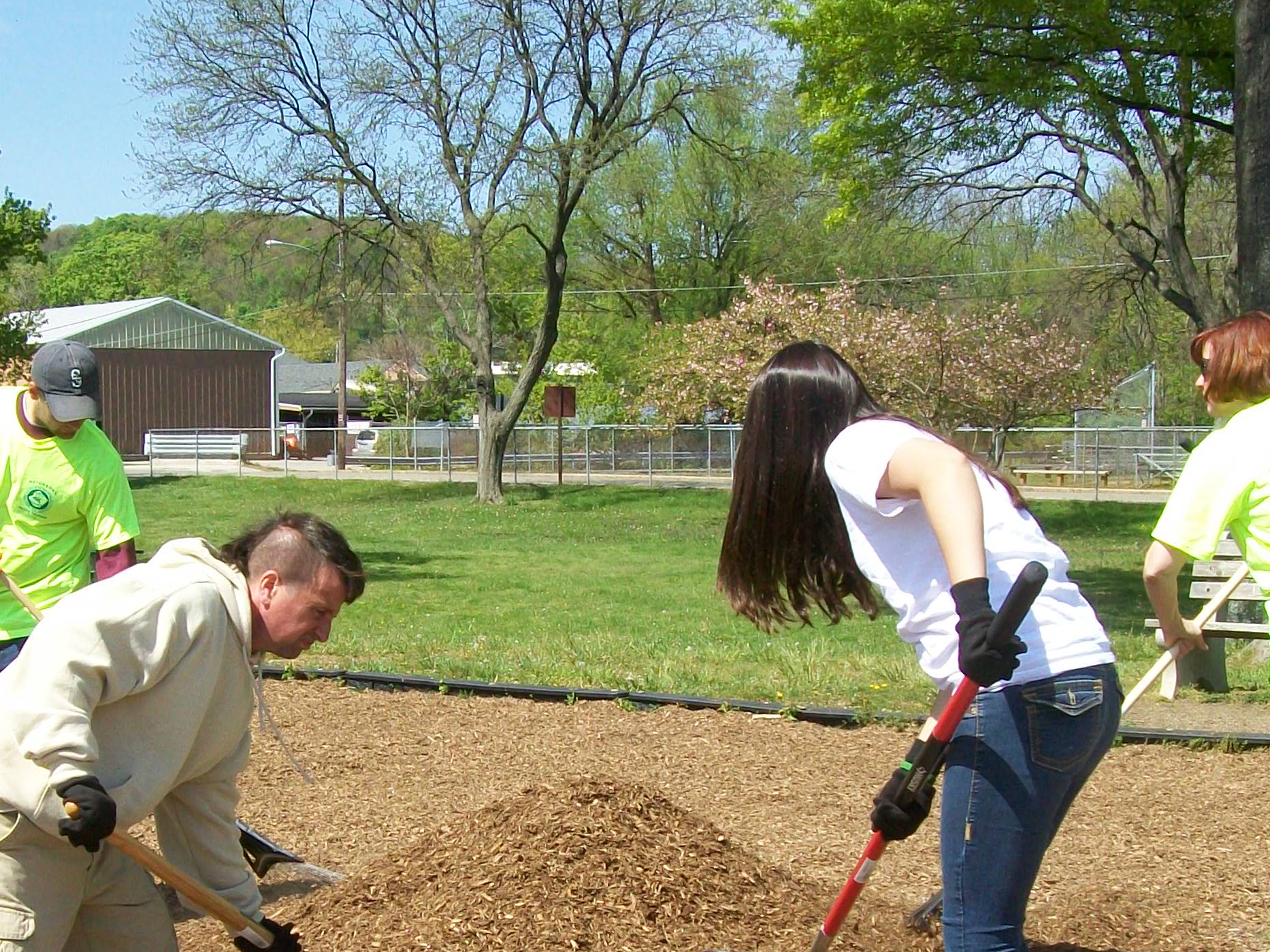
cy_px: 732
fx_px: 2458
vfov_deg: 21.7
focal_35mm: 67
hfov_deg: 28.8
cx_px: 447
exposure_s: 1/320
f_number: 4.8
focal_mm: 6
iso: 64
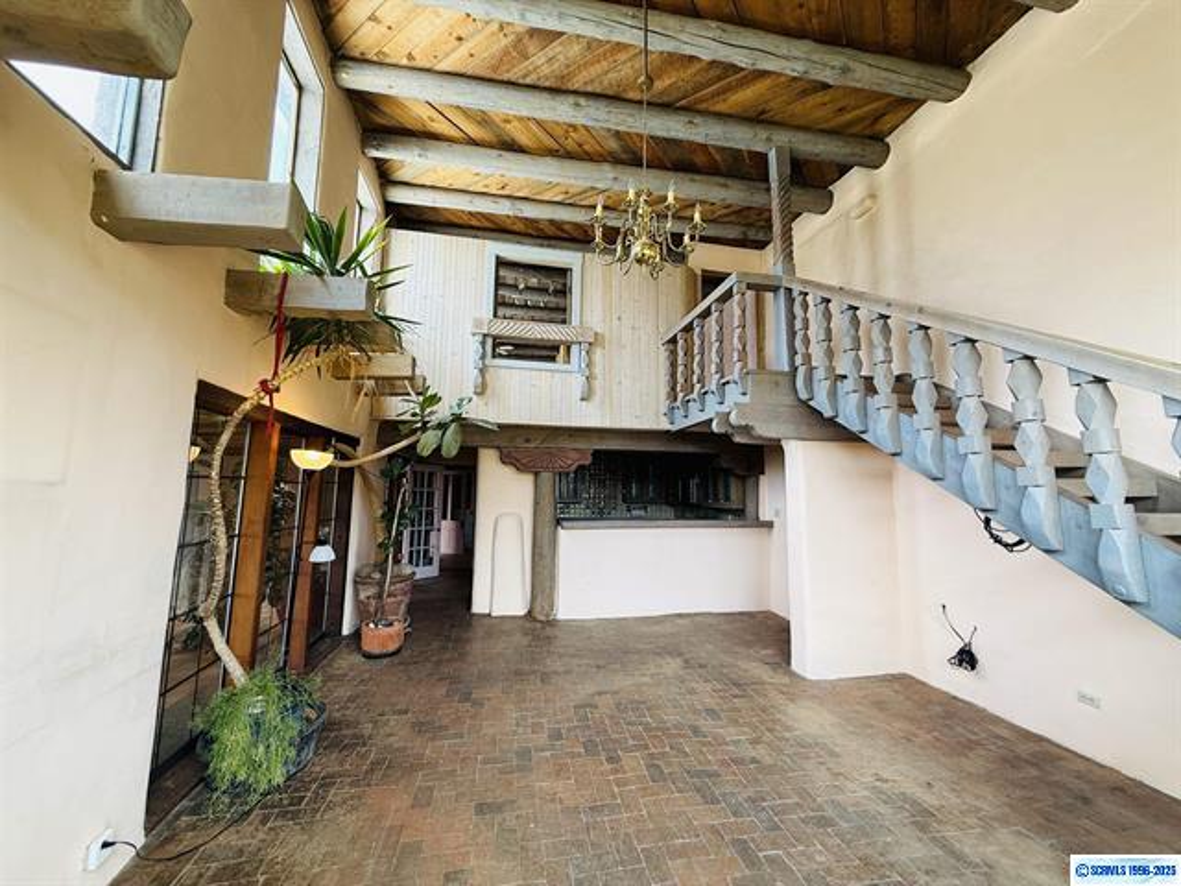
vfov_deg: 85.7
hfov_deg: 102.1
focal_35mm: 14
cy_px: 443
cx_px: 590
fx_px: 478
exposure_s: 1/99
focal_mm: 2.22
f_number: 2.2
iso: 64
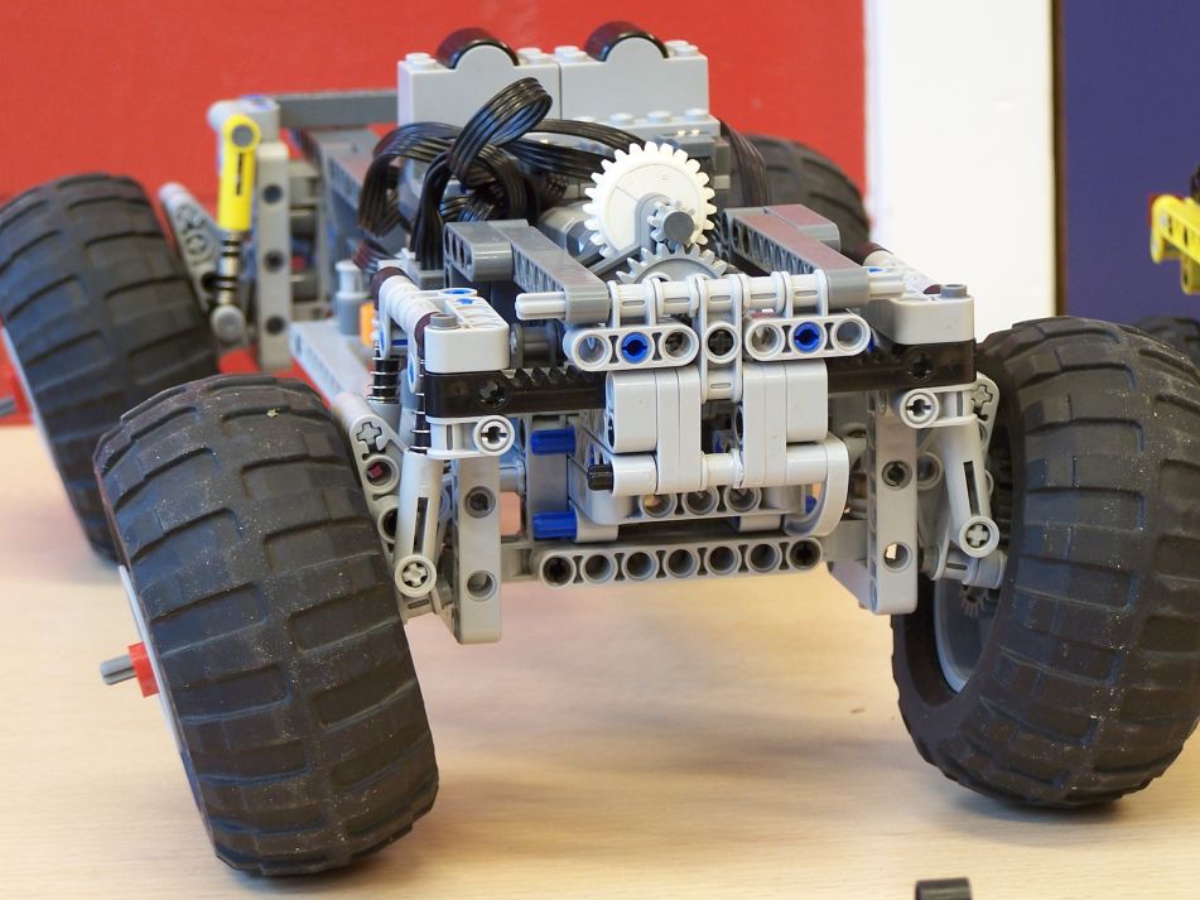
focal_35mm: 126
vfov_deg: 11.8
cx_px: 626
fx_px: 4367
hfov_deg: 15.6
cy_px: 418
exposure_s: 1/8
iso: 80
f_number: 3.2
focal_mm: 19.4
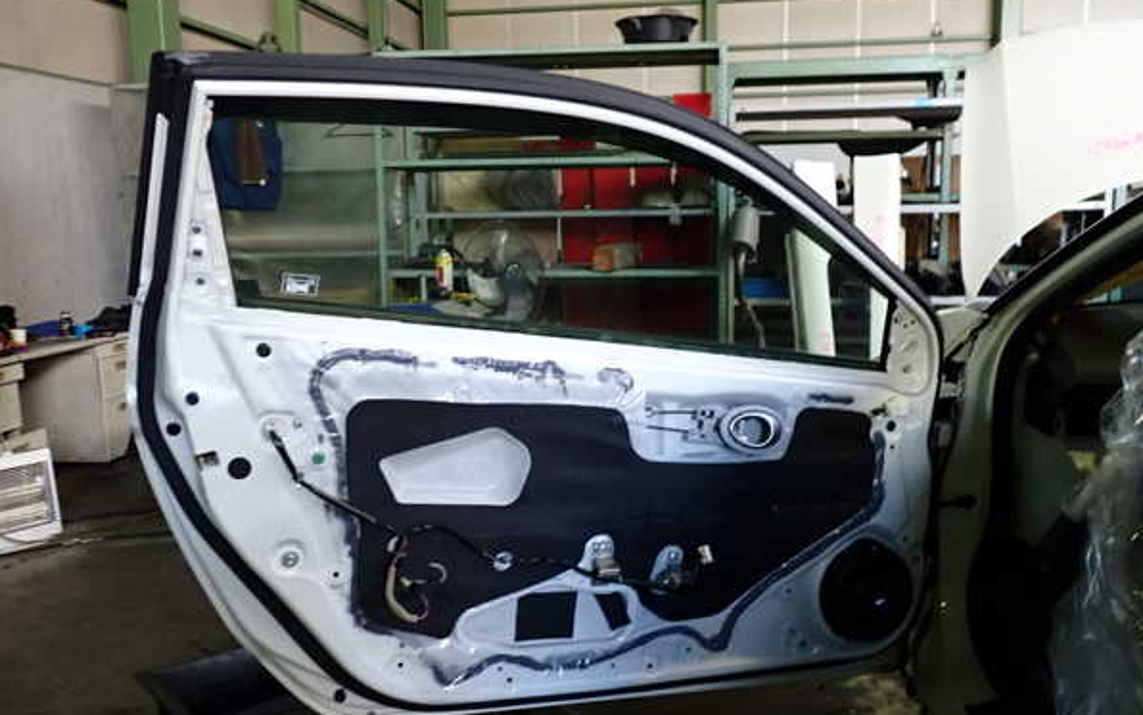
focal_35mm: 32
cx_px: 573
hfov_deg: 59.6
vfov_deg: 39.5
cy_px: 358
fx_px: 997
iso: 250
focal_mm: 5.4
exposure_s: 1/60
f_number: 2.3
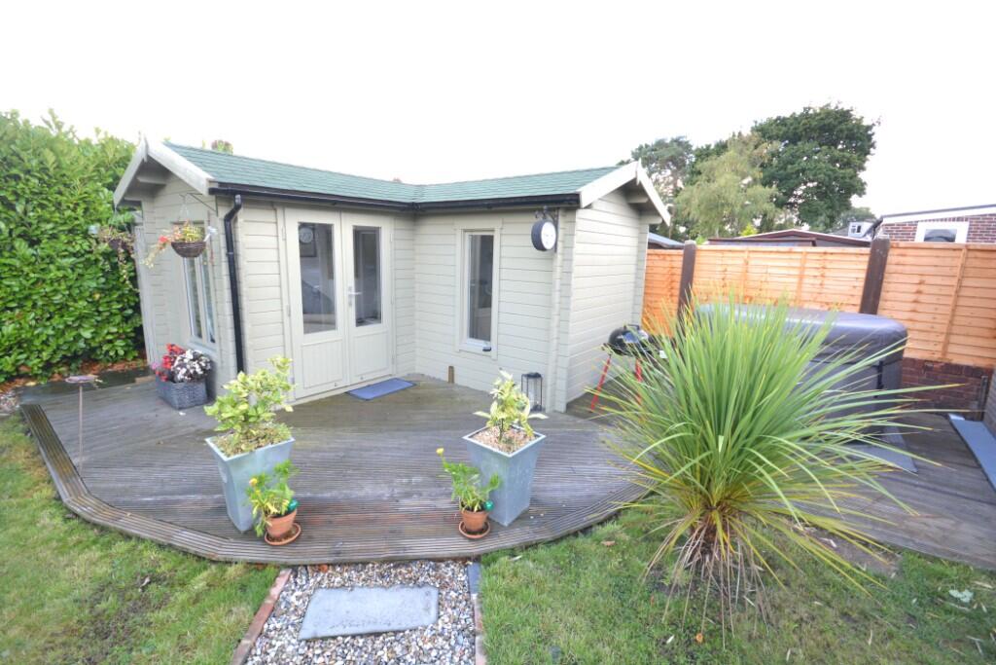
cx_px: 498
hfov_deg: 100.4
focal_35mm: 15
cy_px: 332
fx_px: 415
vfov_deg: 77.3
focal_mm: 10
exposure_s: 1/100
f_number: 8
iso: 400
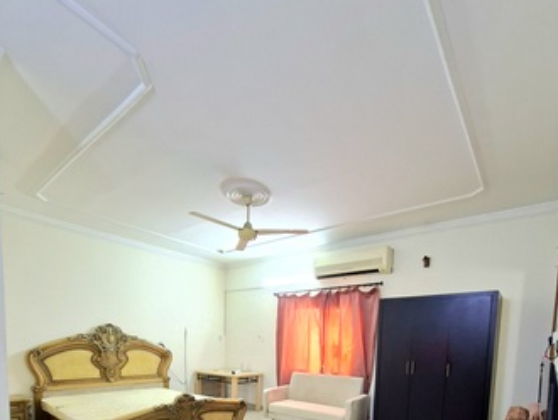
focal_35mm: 18
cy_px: 373
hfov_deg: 87.7
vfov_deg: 61.2
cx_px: 287
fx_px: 290
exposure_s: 1/30
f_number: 2.2
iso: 160
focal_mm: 1.74
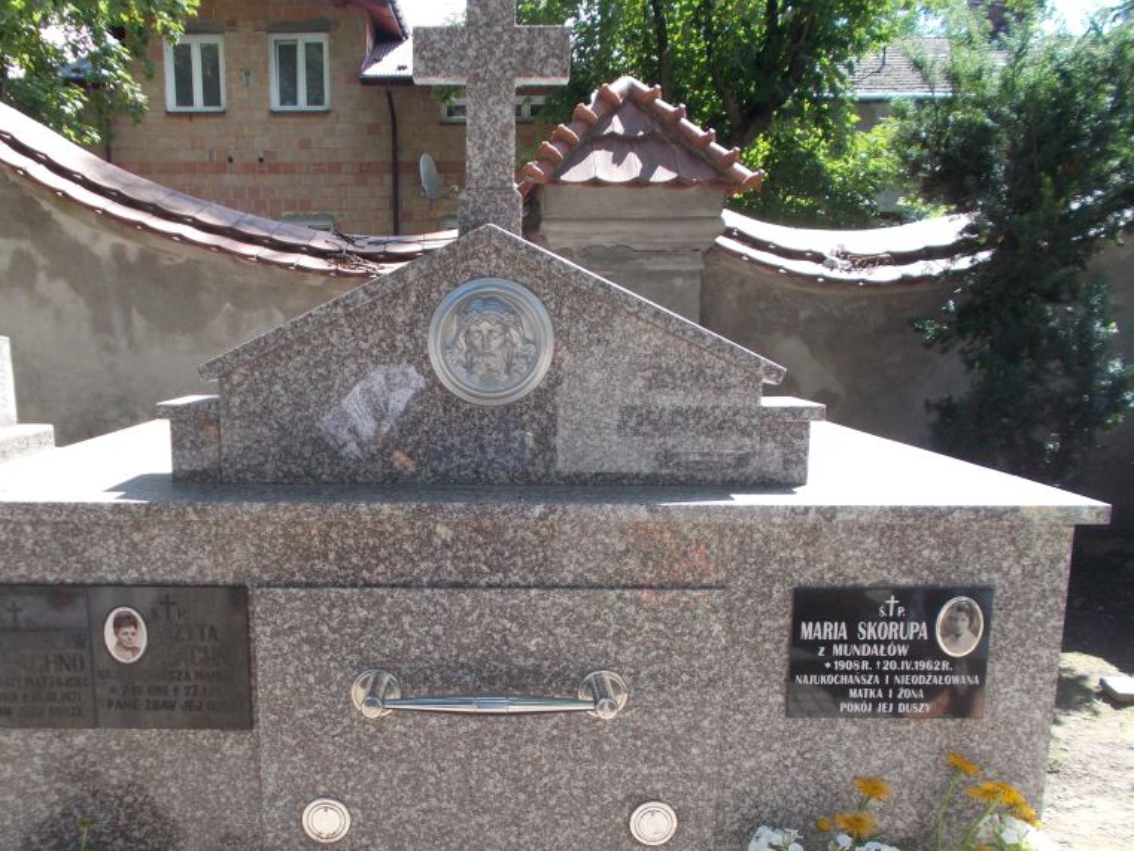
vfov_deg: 40.2
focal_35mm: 35
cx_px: 472
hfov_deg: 52.4
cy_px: 568
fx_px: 1147
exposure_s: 1/160
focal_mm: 4.6
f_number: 3.2
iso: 80
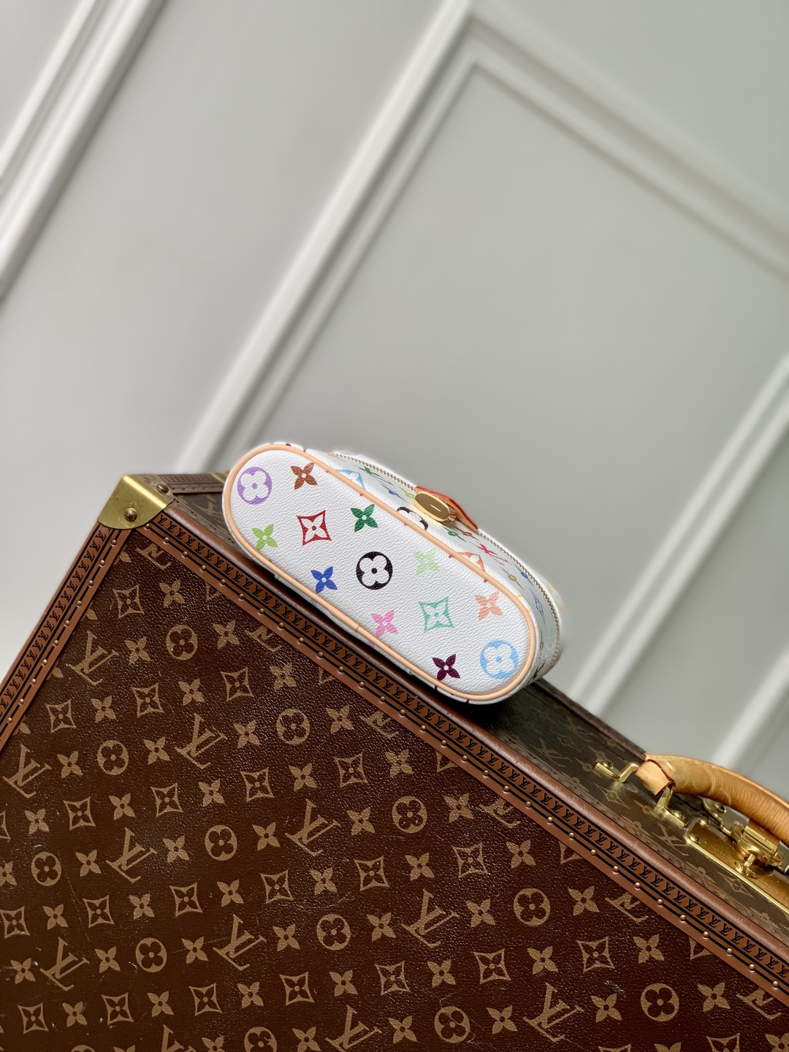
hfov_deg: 28.0
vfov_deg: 36.8
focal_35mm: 52
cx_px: 394
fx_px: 1580
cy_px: 526
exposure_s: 1/122
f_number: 2.4
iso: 20
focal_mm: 6
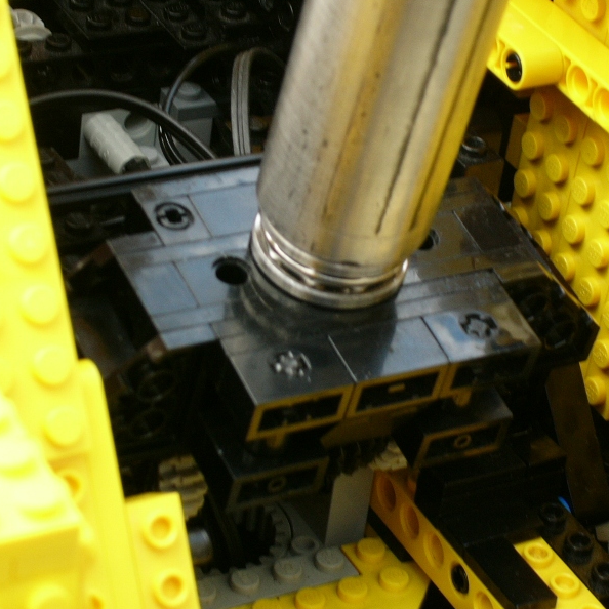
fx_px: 2488
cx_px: 331
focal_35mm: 125
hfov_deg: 14.0
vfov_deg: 14.0
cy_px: 304
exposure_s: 1/40
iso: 100
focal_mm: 17.4
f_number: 4.9
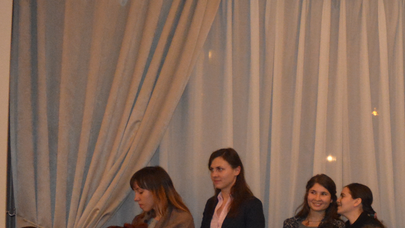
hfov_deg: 22.6
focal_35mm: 84
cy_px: 239
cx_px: 524
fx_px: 902
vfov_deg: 14.1
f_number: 3.5
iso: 3200
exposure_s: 1/60
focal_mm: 20
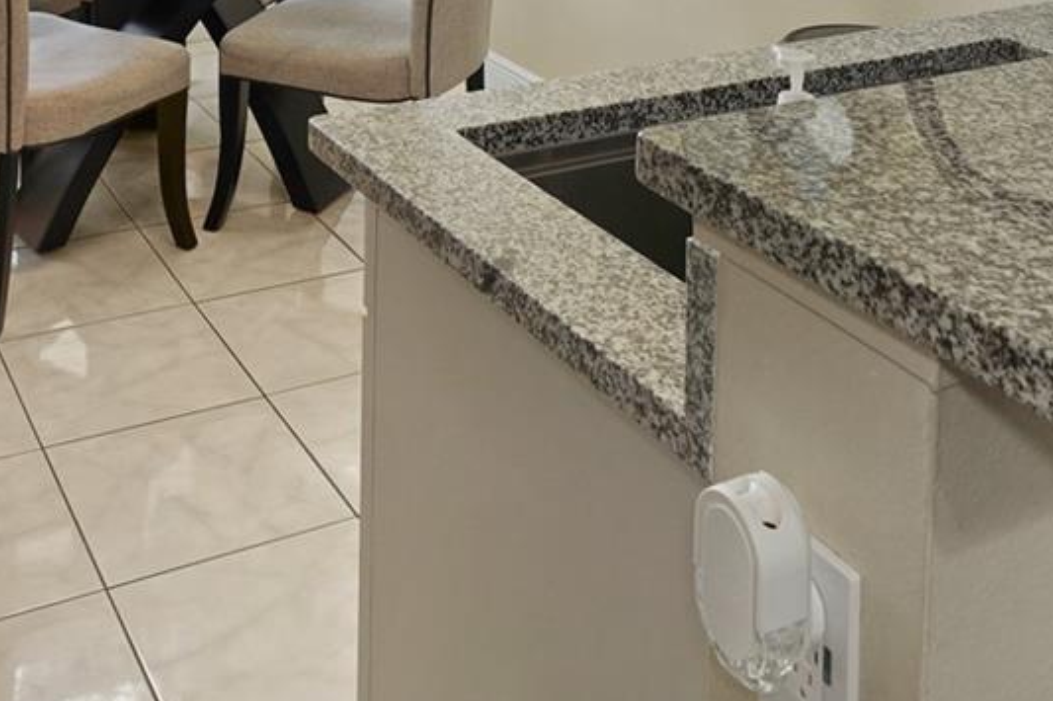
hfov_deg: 41.1
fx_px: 1403
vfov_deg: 23.3
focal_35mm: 48
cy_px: -310
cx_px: 464
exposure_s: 1/8
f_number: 8
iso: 200
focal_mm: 16
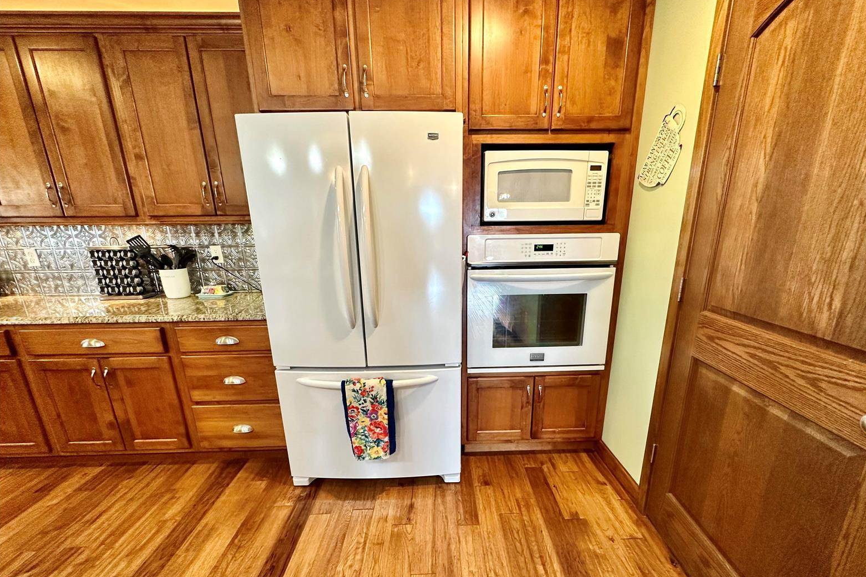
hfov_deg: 100.4
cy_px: 327
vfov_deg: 76.9
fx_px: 361
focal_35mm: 15
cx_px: 444
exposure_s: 1/60
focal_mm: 2.22
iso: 250
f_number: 2.2
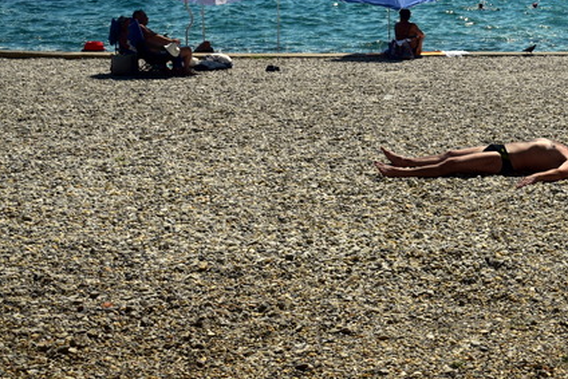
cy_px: 149
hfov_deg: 28.5
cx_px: 513
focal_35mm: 68
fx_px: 1073
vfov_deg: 20.0
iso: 400
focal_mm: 24
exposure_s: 1/500
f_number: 11
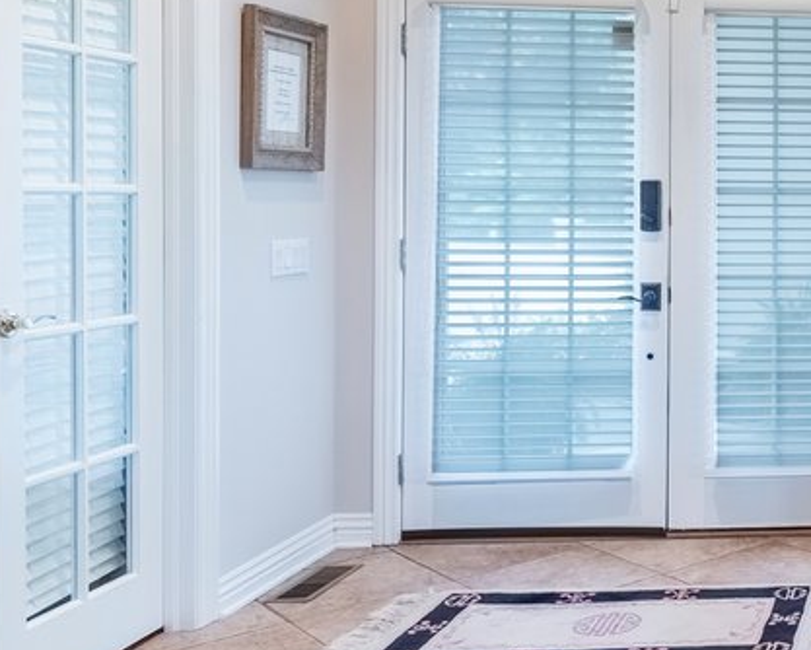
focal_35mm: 46
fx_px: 1105
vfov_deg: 32.5
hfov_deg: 33.0
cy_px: 219
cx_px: 975
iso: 400
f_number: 4
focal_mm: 8
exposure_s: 1/1000
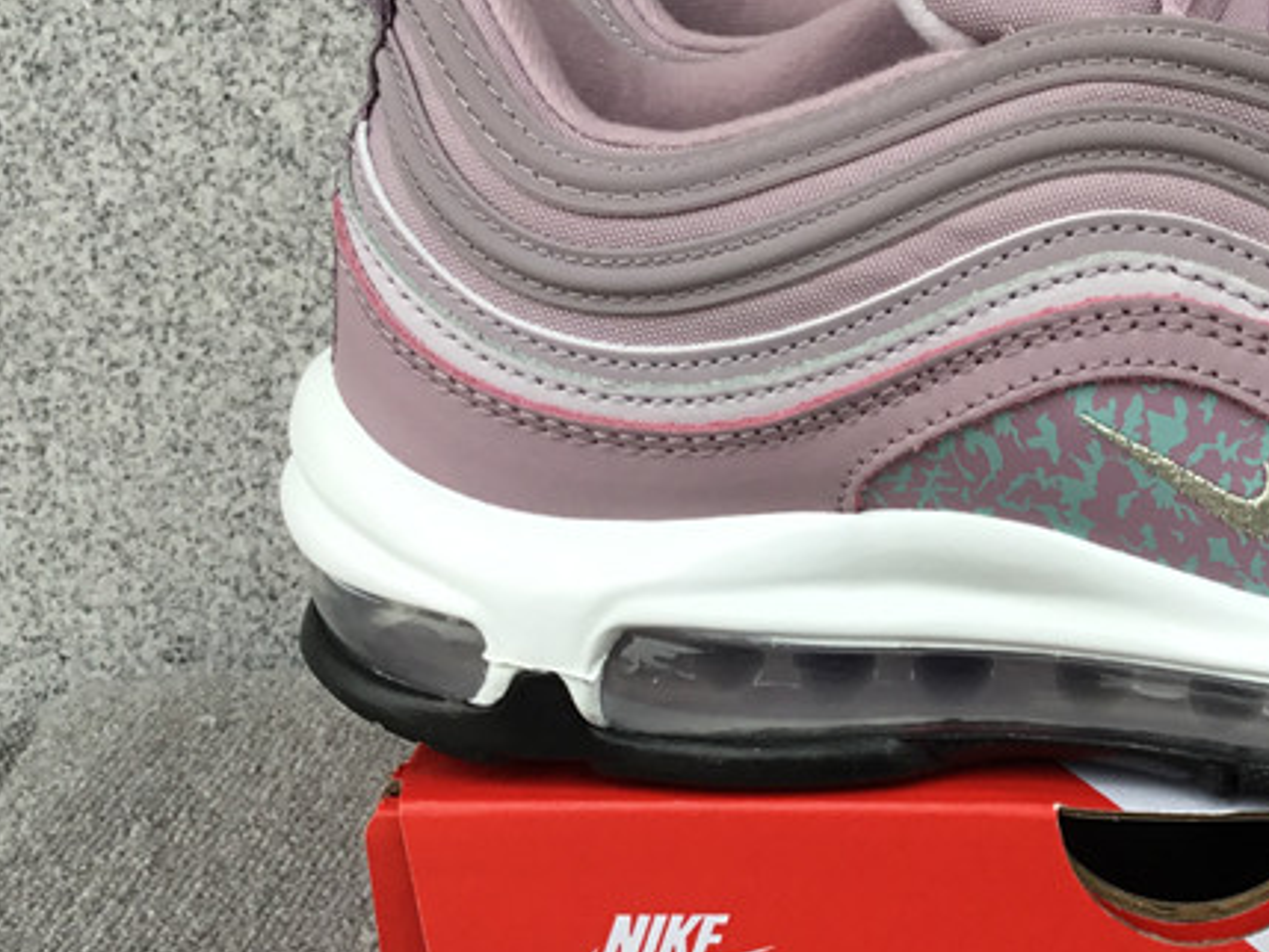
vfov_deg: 22.5
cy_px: 613
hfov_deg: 28.4
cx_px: 1201
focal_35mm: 65
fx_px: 2384
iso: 32
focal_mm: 3.3
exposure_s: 1/100
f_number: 2.4
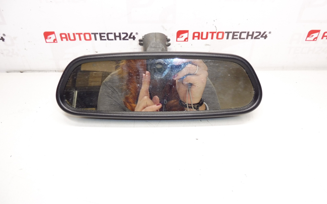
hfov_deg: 70.4
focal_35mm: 26
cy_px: 107
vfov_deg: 47.6
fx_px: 232
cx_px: 161
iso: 200
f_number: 3.5
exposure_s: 1/80
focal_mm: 4.3
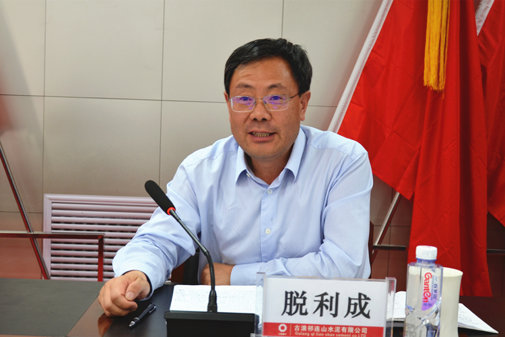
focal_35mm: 48
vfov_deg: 28.1
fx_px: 673
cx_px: 252
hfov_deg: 41.1
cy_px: 168
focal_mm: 32
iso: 320
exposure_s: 1/25
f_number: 4.2
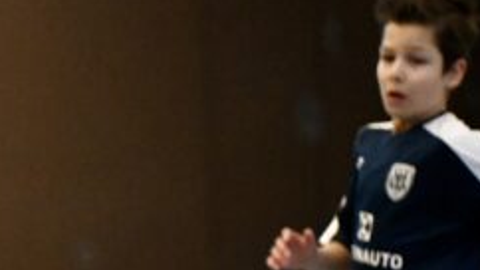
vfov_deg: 2.0
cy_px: 571
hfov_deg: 3.6
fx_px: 7622
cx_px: -430
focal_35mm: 599
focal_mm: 135
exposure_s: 1/1600
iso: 8000
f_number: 2.8
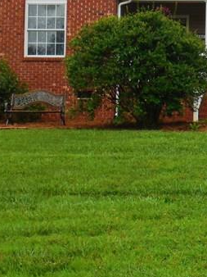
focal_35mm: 91
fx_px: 726
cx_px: 330
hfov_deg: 14.8
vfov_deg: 21.5
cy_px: 112
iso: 125
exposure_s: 1/1000
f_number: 3.8
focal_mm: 5.3
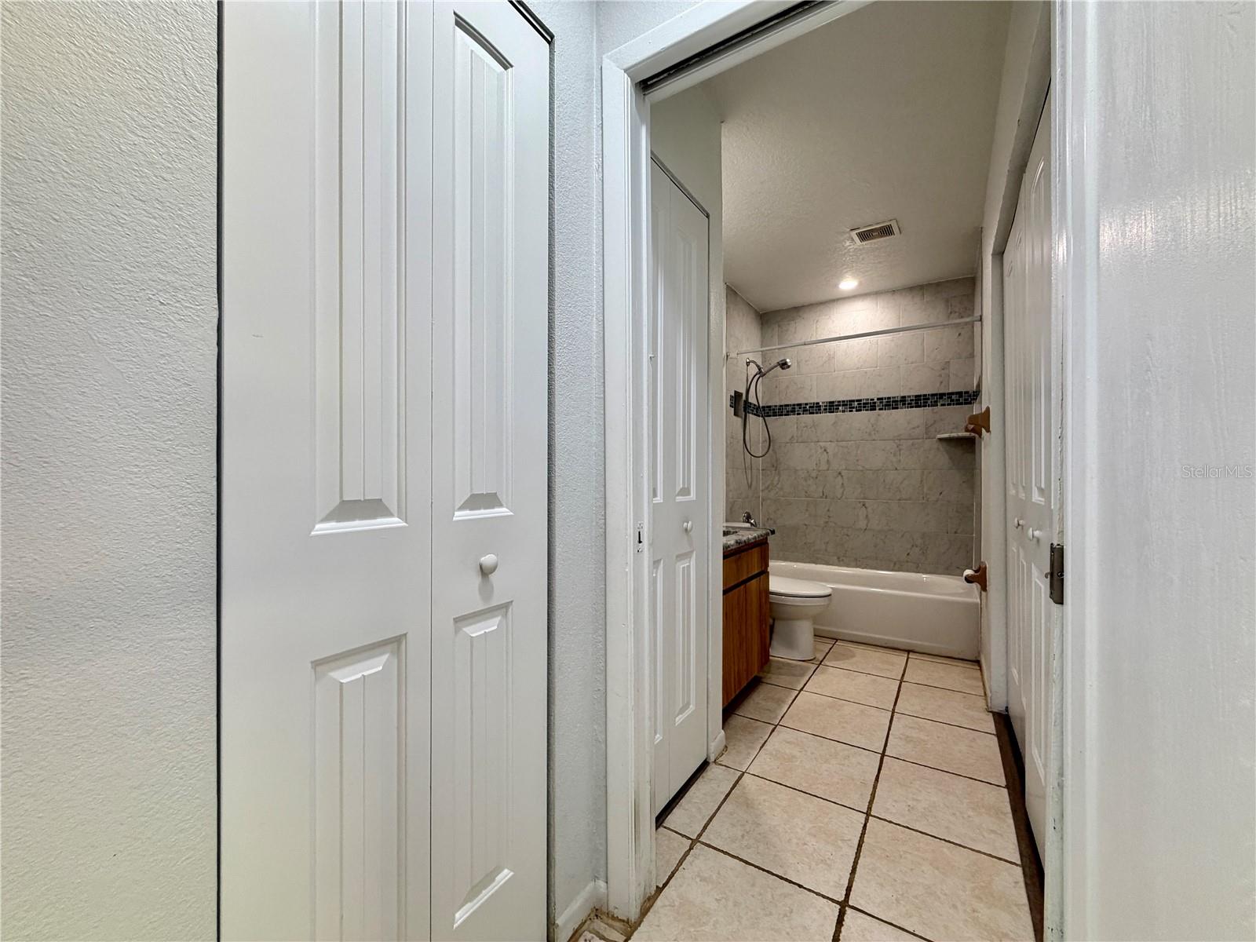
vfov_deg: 85.7
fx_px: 508
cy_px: 471
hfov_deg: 102.1
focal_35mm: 14
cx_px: 628
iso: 160
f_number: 2.2
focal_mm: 2.22
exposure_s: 1/60
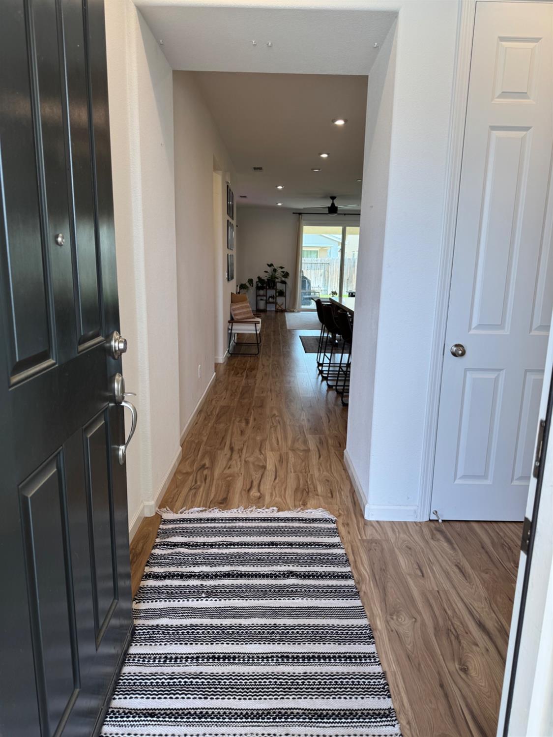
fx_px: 511
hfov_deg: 56.8
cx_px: 276
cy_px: 368
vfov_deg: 71.6
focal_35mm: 24
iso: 64
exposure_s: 1/142
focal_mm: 6.76
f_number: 1.78
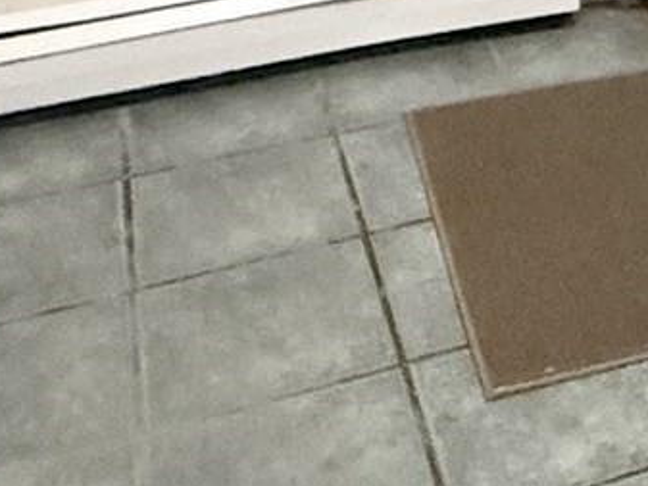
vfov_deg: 13.6
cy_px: -613
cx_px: 867
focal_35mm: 85
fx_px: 1592
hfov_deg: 20.7
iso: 1000
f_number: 2.2
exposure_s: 1/60
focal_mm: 2.22
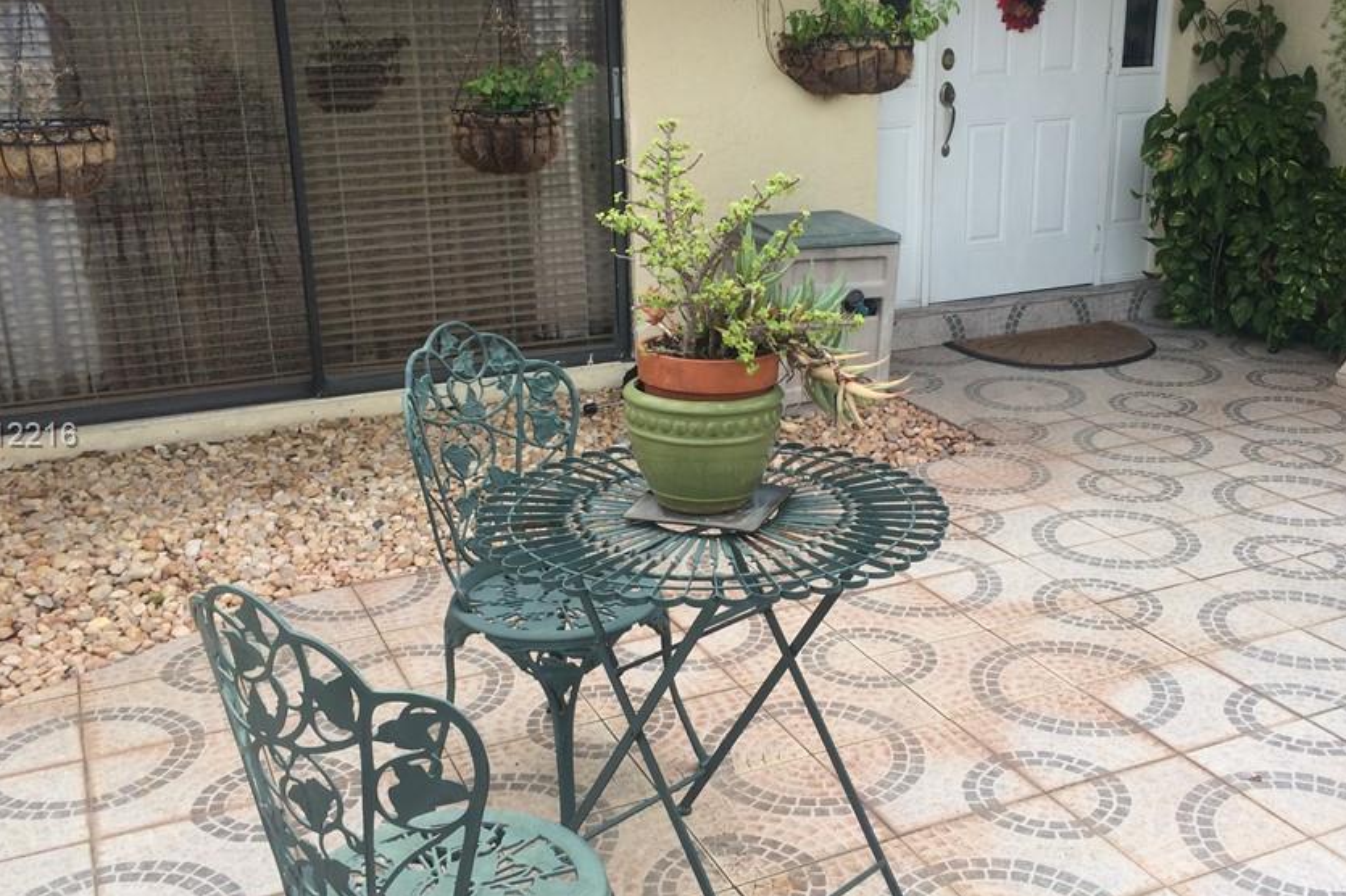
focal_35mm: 37
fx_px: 1383
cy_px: 437
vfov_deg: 35.9
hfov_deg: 51.8
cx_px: 735
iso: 32
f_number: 2.2
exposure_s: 1/1001
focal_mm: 4.15
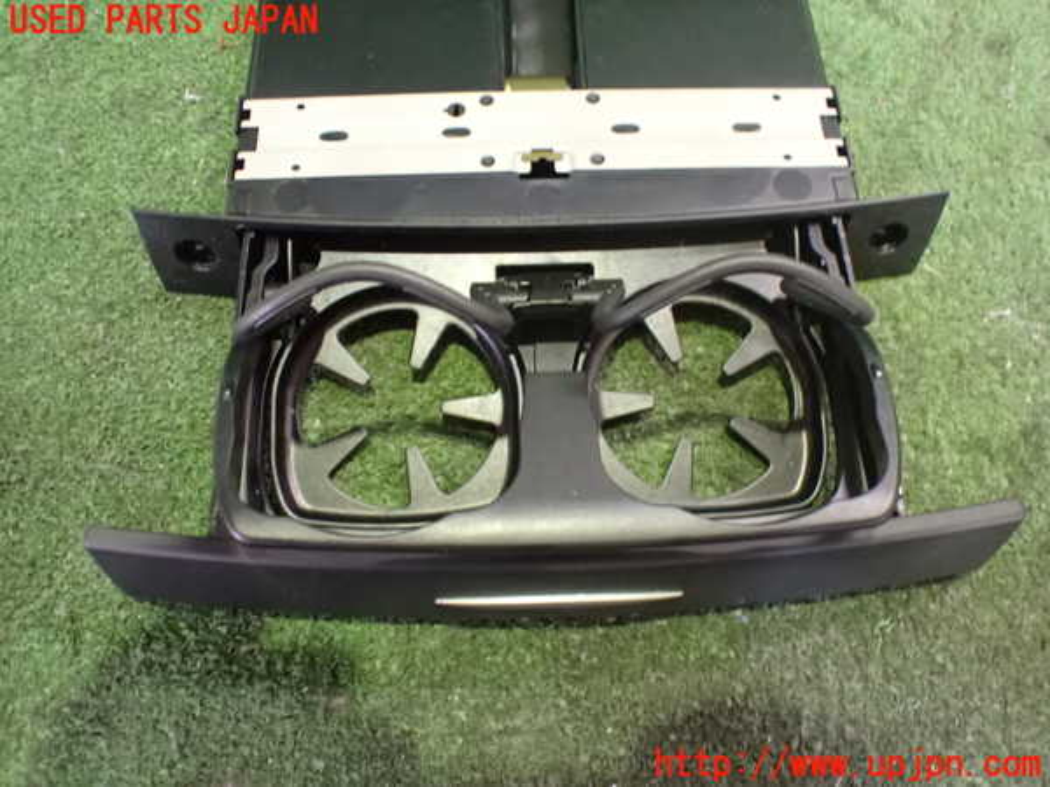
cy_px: 394
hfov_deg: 60.0
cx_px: 525
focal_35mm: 30
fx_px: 910
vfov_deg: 46.8
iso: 1250
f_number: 2.3
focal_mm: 5.4
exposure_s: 1/30
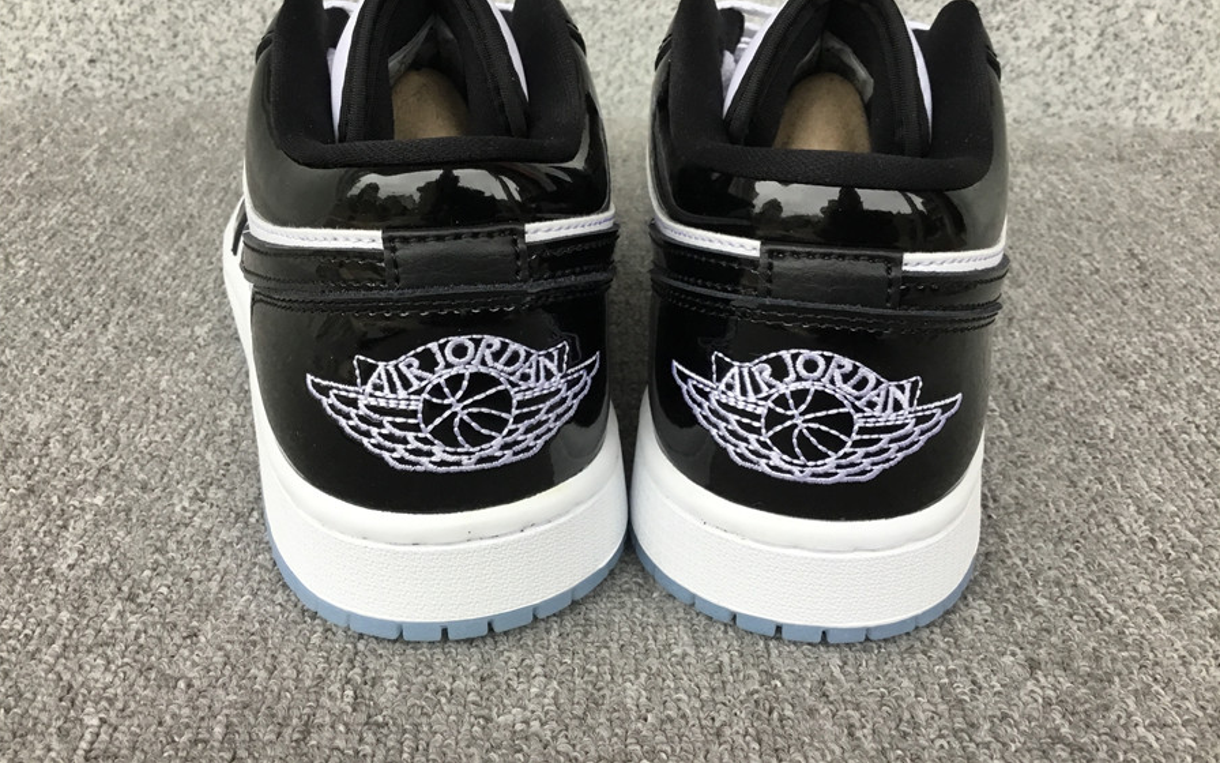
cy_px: 305
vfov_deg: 38.2
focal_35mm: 33
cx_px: 610
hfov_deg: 58.1
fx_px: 1097
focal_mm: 3.3
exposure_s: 1/30
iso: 40
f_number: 2.4
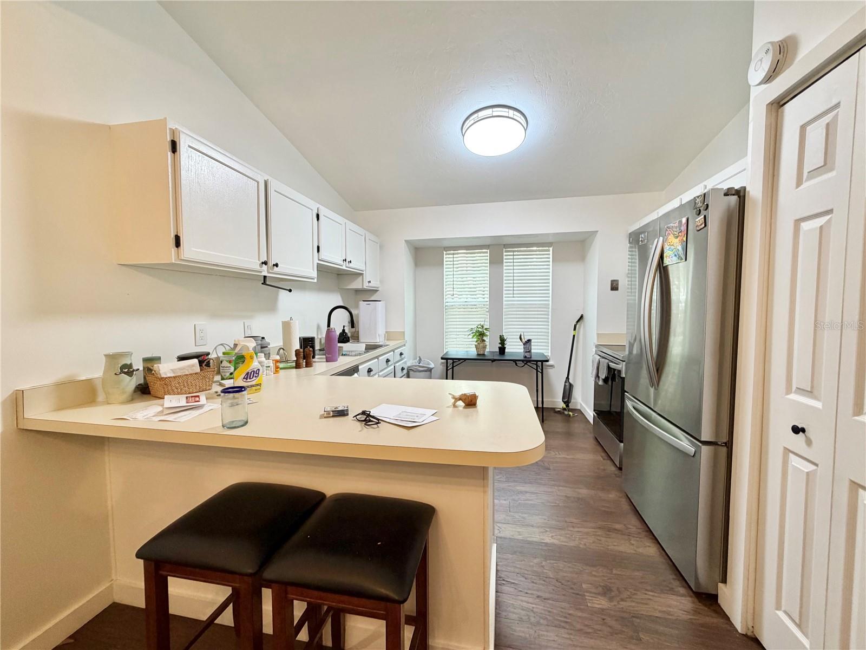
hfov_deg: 102.1
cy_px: 325
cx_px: 433
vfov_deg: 85.7
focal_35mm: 14
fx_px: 350
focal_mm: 2.22
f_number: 2.2
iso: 160
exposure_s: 1/60
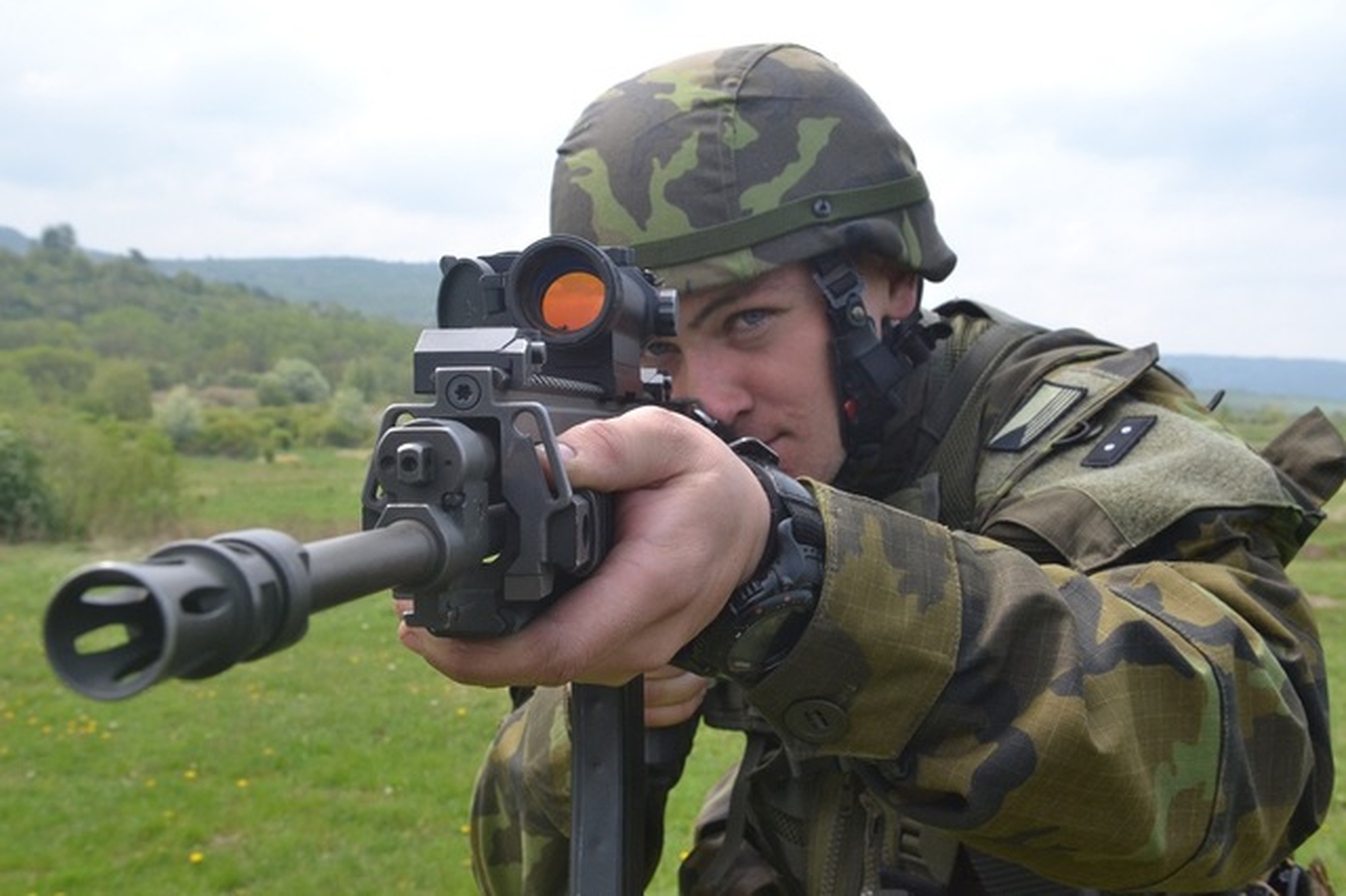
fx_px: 1569
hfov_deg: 46.4
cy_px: 448
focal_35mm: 42
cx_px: 673
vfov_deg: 31.9
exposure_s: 1/500
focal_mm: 28
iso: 800
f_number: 11
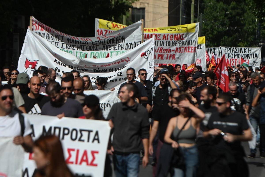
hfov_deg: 7.9
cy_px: 88
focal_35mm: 262
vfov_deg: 5.2
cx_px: 132
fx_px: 1928
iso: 500
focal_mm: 175
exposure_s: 1/10000
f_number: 4
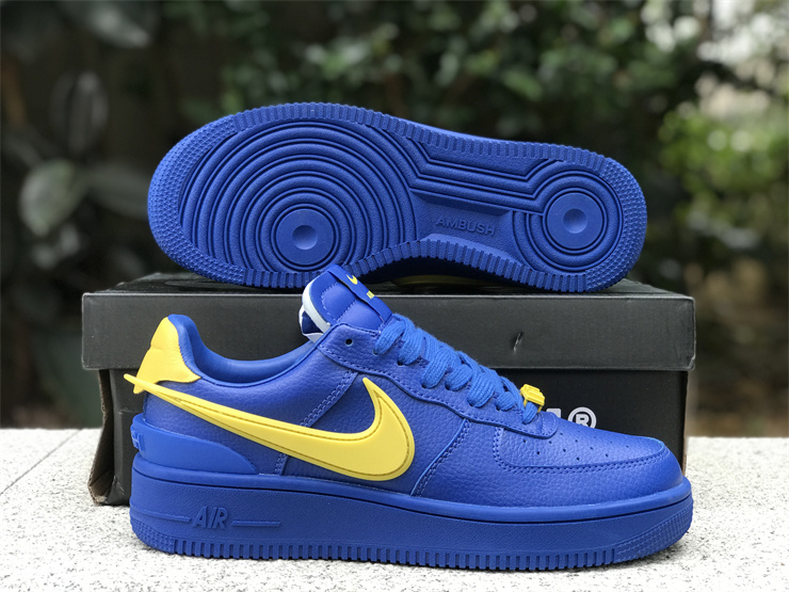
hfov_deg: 33.8
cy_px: 296
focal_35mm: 57
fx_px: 1299
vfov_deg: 25.7
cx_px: 394
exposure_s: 1/50
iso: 32
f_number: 2.8
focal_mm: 6.6
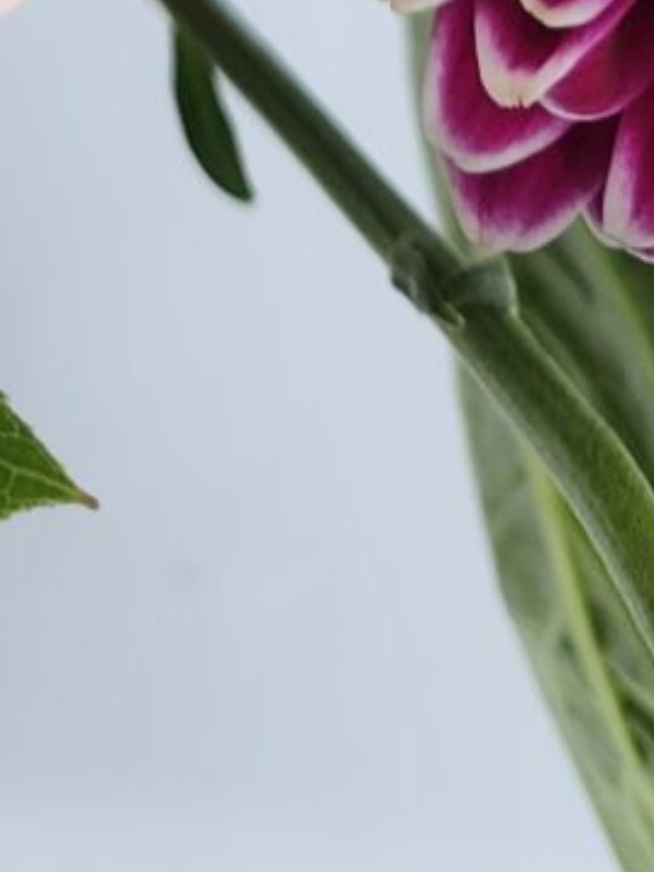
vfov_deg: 8.6
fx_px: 4154
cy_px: -2162
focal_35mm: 165
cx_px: -137
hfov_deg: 8.9
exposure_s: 1/120
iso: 32
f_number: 1.8
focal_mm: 5.4
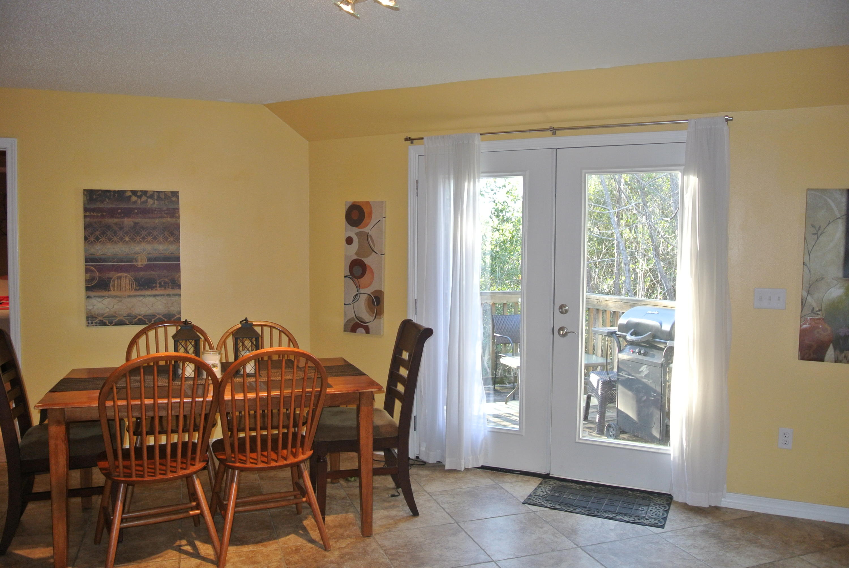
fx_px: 637
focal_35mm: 27
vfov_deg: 48.0
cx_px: 424
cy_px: 284
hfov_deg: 67.3
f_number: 3.5
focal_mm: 10
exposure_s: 1/60
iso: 400
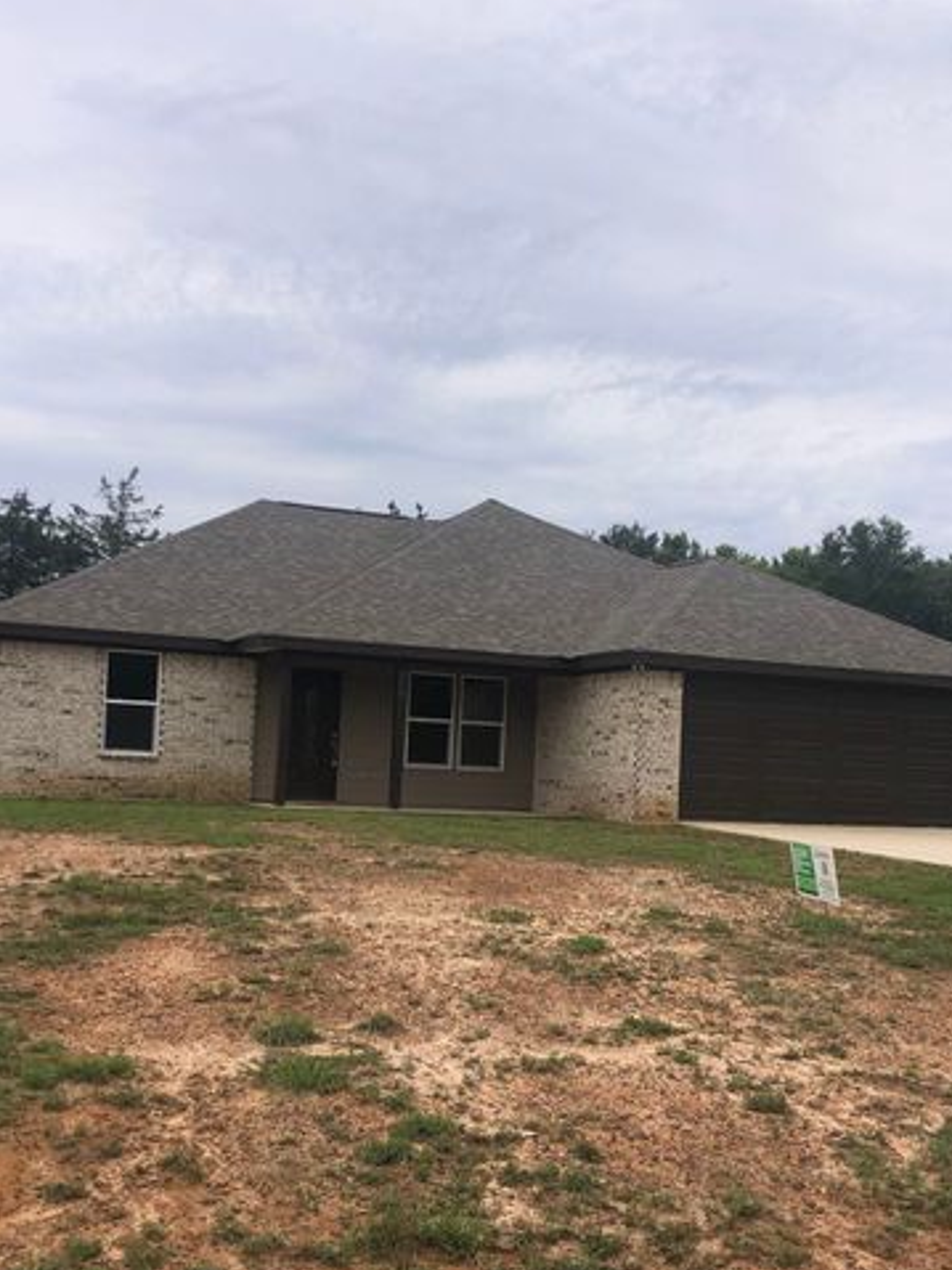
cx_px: 446
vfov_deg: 47.6
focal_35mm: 39
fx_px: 1431
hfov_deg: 36.8
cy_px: 752
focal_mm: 3.99
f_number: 1.8
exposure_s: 1/2667
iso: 20
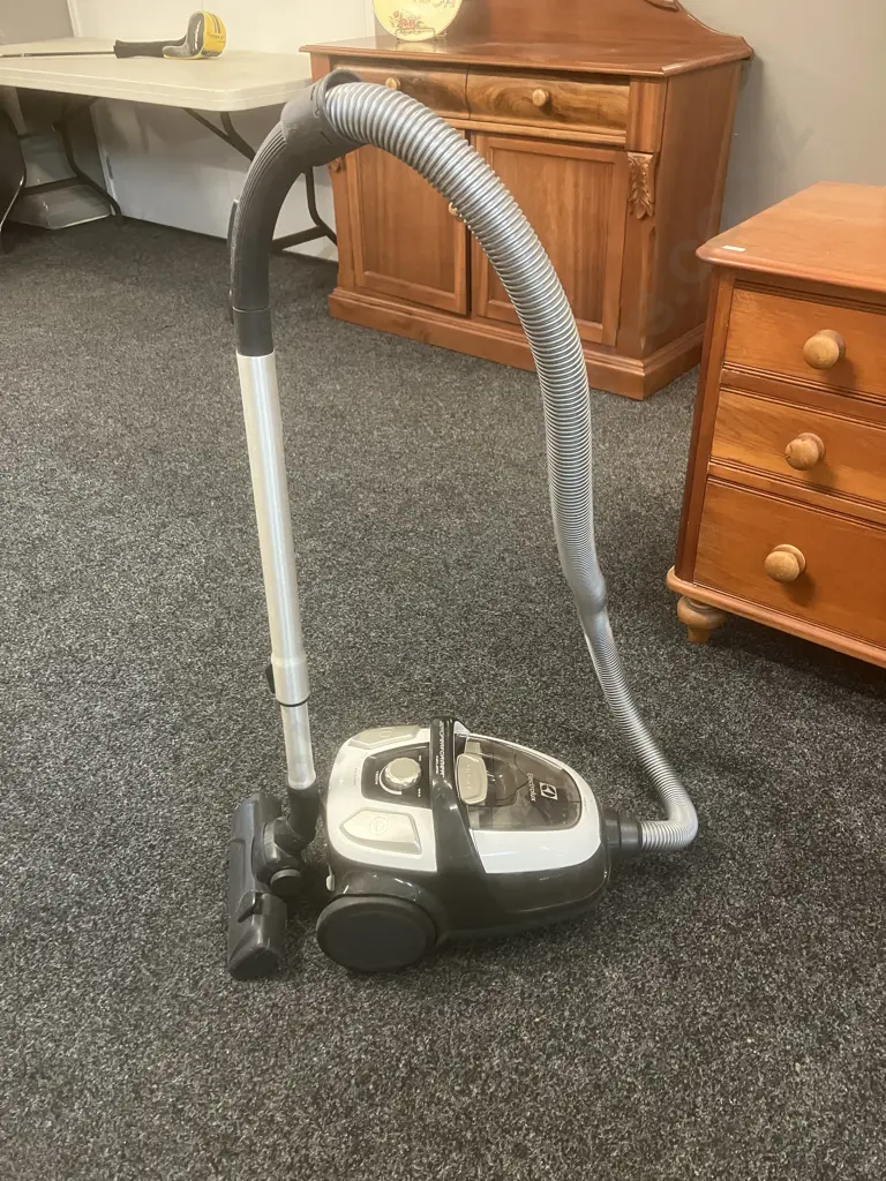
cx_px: 443
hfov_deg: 49.7
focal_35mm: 28
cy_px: 590
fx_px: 956
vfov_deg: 63.4
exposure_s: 1/33
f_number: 1.8
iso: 320
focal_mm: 3.99
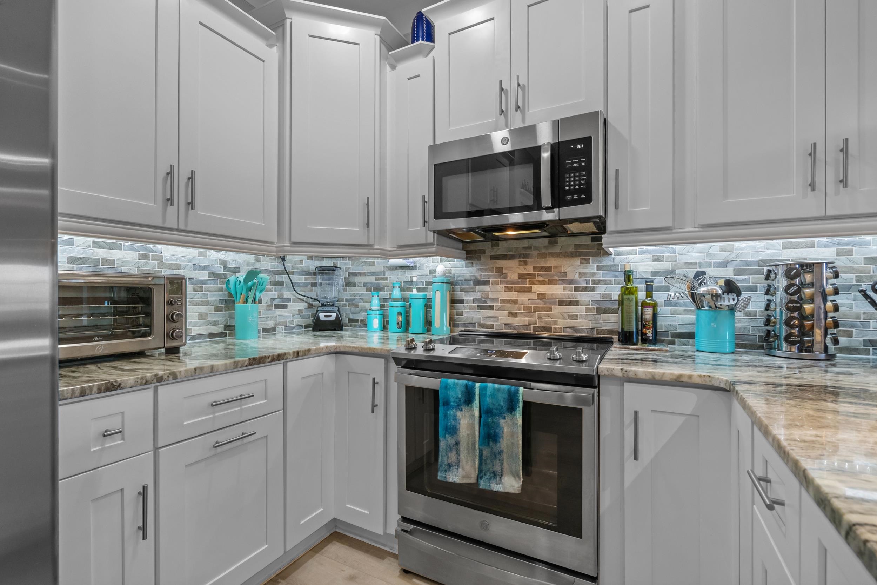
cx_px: 438
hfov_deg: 96.7
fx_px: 390
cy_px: 292
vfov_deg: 73.8
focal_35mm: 16
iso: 1000
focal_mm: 16
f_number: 8
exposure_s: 1/15
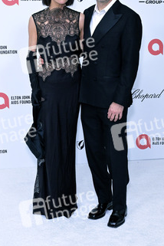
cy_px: 94
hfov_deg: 20.6
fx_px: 451
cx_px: 80
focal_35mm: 66
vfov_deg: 30.4
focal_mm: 53
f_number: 5.6
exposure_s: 1/250
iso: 3600
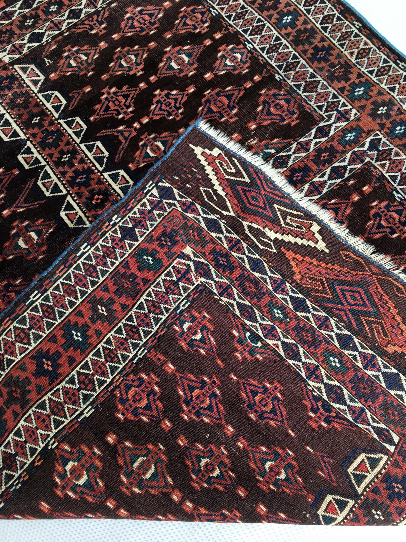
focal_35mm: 29
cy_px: 271
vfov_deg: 61.7
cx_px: 203
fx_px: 454
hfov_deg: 48.2
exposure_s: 1/33
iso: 100
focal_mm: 4.15
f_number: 2.2
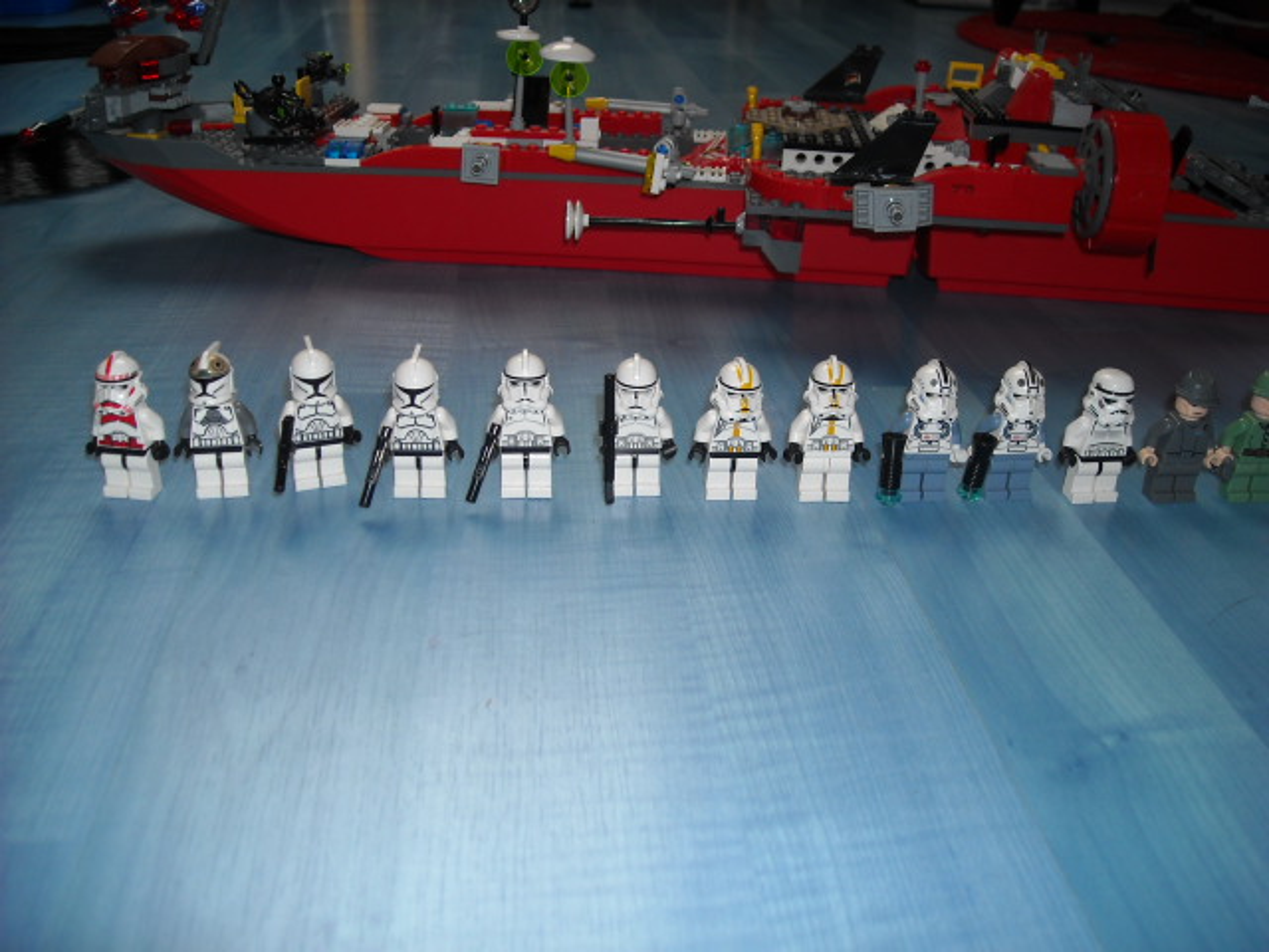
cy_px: 476
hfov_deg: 52.6
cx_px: 634
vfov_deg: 40.7
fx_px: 1283
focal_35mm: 35
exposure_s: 1/100
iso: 64
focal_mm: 5.7
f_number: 2.8
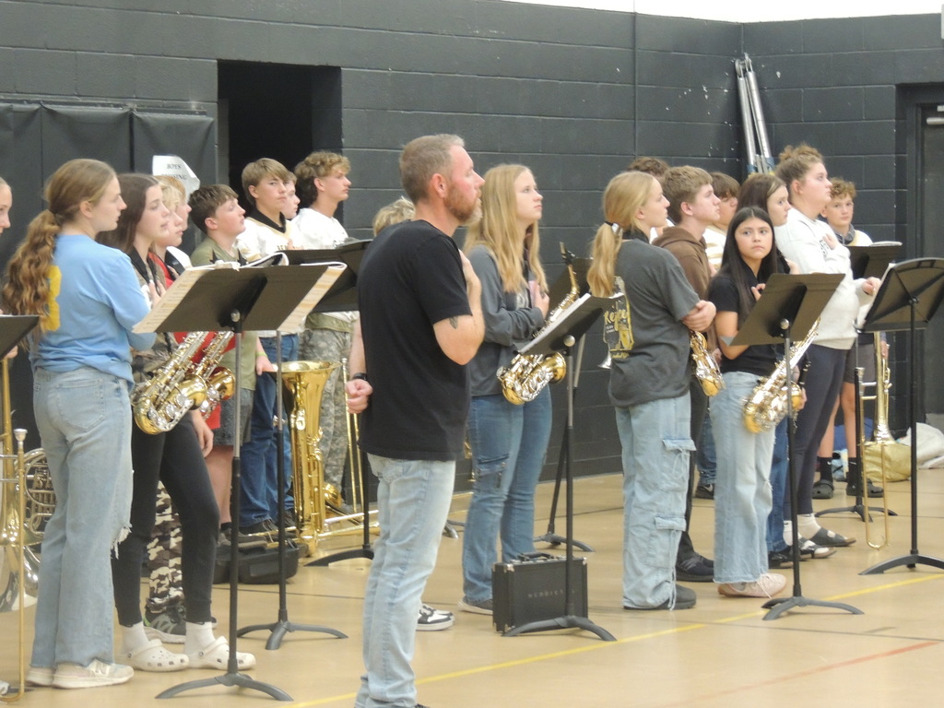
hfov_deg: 16.4
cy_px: 354
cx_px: 472
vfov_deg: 12.3
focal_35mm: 120
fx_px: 3272
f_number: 4.2
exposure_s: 1/15
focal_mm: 21.4
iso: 800
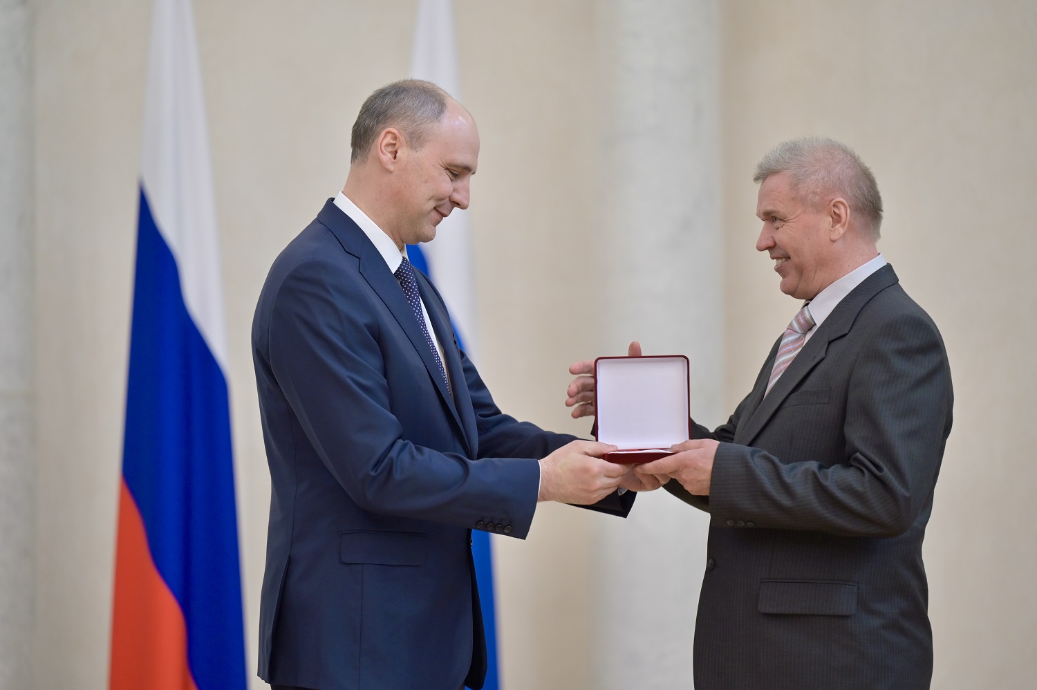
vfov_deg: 8.3
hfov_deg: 12.5
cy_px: 345
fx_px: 4750
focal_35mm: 165
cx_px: 518
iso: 1000
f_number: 2.8
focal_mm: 165
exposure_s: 1/160
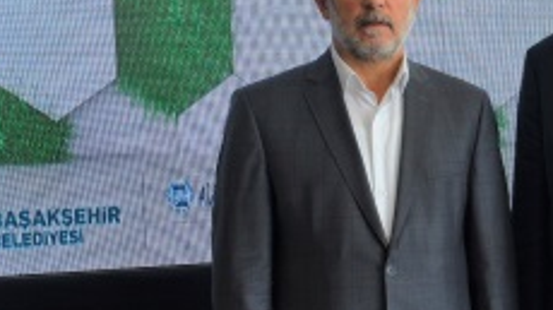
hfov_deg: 19.7
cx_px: 611
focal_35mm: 104
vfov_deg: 11.6
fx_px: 1524
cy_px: 227
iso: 1000
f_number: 10
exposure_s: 1/100
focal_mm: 38
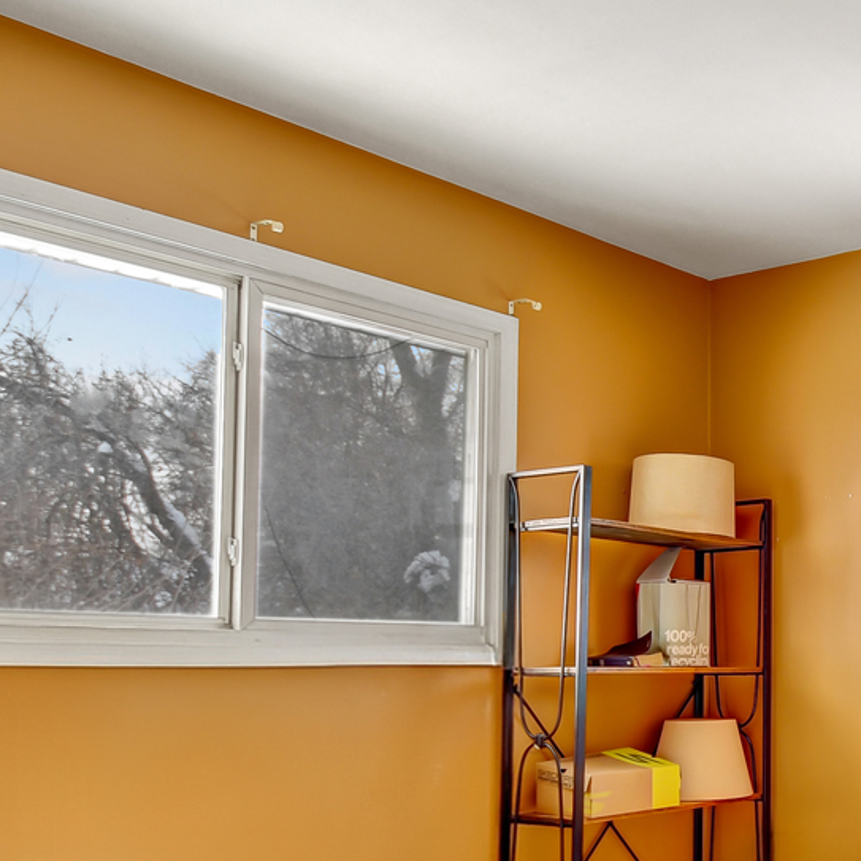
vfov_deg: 43.0
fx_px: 1069
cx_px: 1097
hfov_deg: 33.3
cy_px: 599
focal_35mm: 38
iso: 200
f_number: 3.5
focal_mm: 10
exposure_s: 1/50
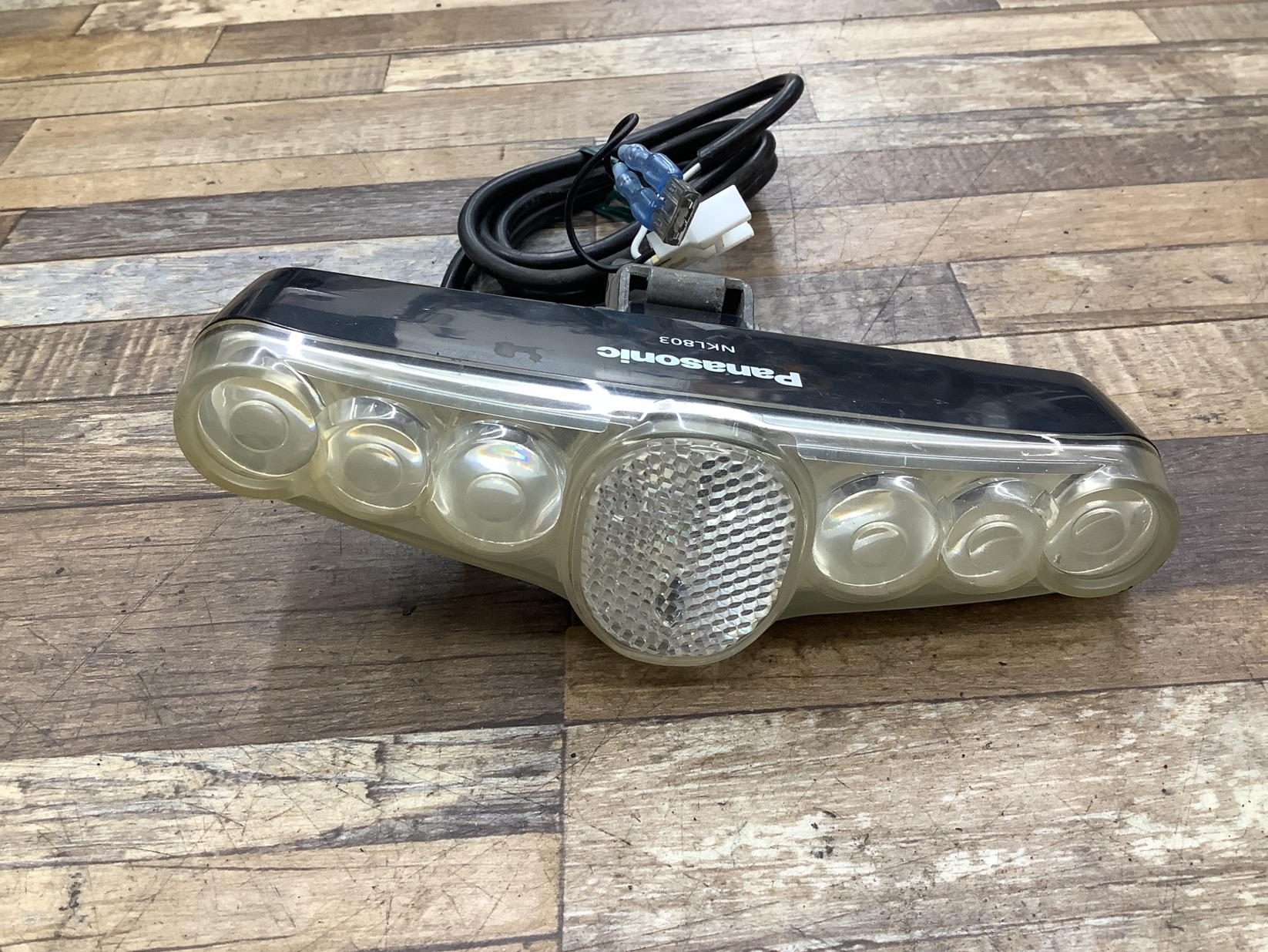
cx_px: 634
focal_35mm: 31
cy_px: 476
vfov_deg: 45.5
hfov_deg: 58.3
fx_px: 1136
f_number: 2.4
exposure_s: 1/60
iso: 125
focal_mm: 3.3
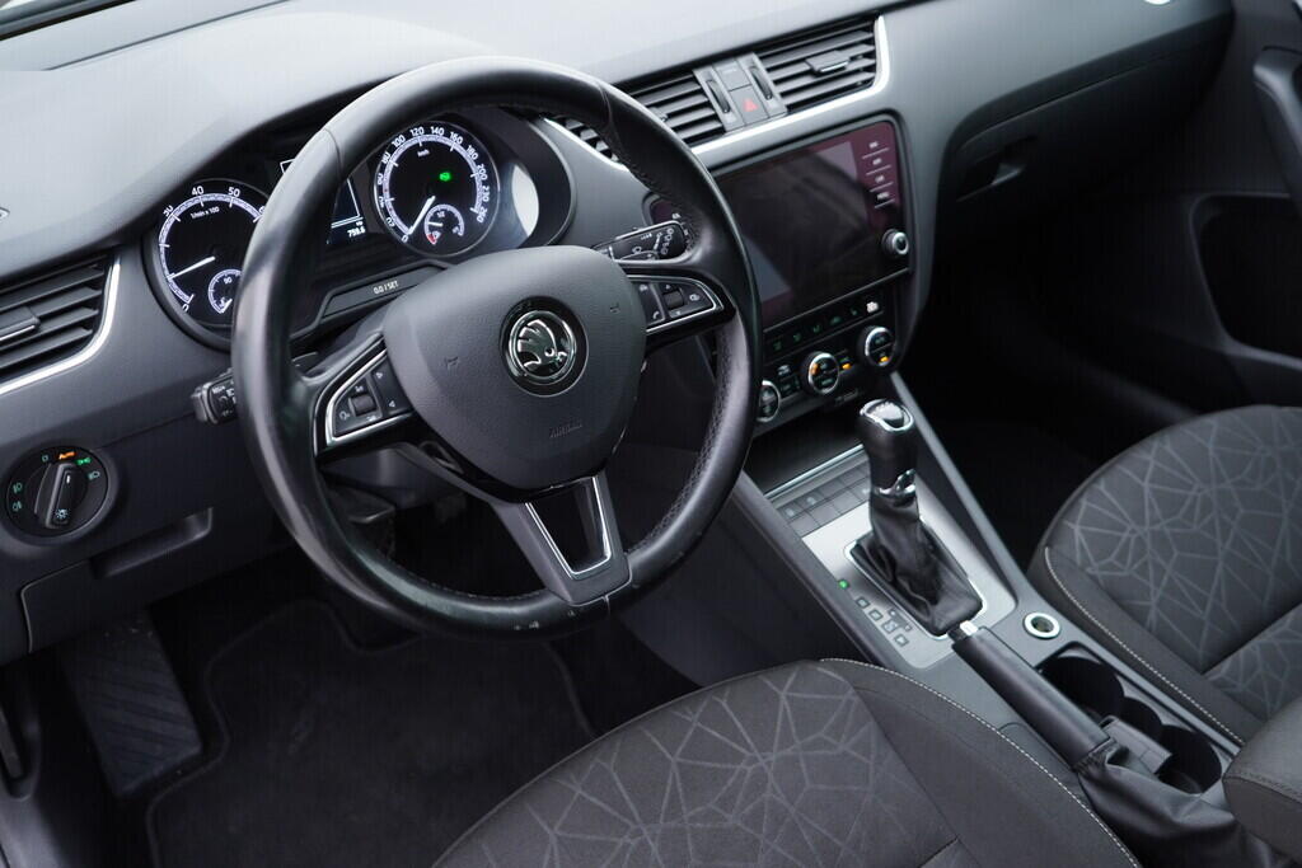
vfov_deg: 36.9
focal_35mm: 36
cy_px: 434
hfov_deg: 53.1
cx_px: 651
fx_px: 1302
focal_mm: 24
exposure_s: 1/40
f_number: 2.8
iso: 250
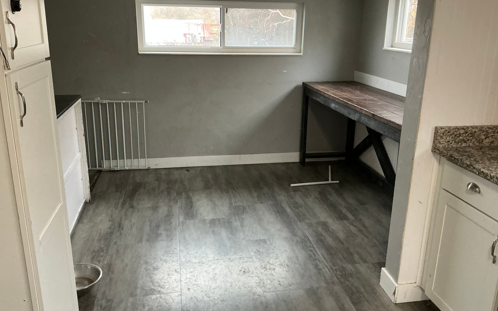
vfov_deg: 41.8
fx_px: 407
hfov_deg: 62.9
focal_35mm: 30
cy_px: 143
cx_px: 247
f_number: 1.8
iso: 200
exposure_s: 1/60
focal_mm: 3
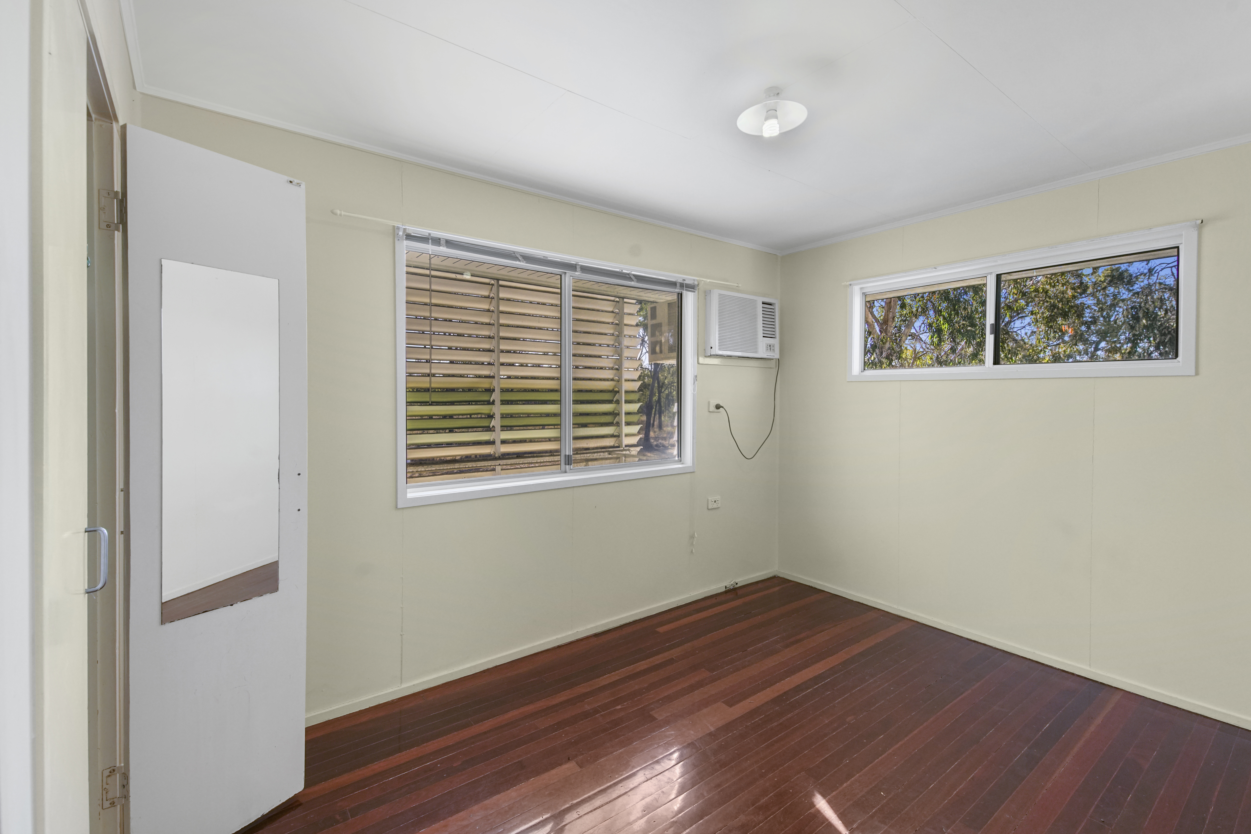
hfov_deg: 100.4
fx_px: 521
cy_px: 417
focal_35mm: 15
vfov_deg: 77.3
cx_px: 626
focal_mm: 15
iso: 800
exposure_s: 1/1600
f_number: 8
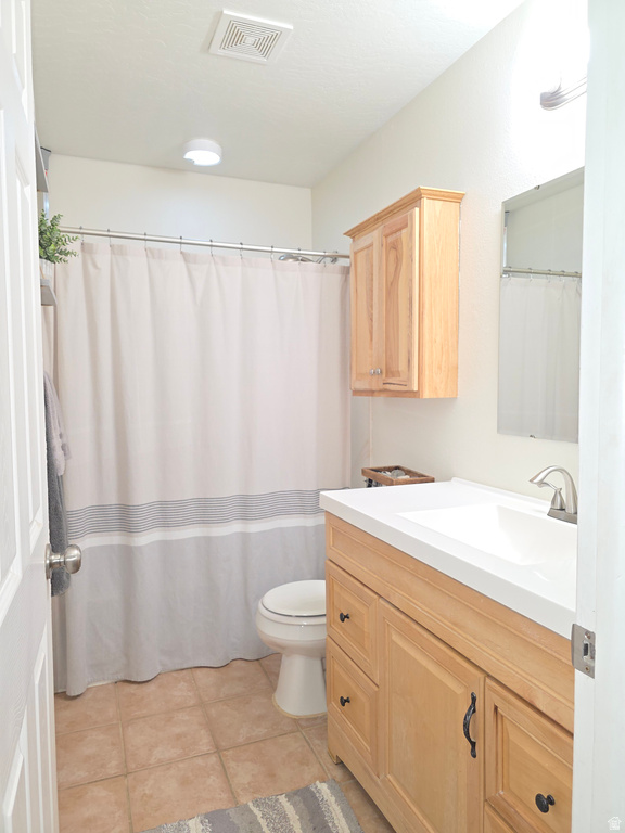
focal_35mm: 23
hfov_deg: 58.9
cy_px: 416
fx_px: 554
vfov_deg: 73.9
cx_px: 312
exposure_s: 1/40
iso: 125
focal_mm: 6.3
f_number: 1.7
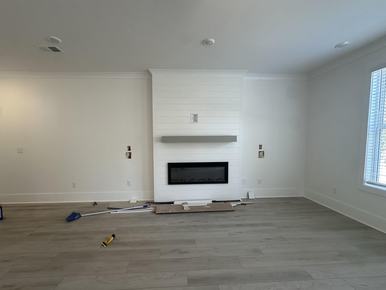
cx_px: 183
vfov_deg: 81.7
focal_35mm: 15
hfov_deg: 98.1
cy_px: 150
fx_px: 167
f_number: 2.2
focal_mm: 2.22
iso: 200
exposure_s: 1/120
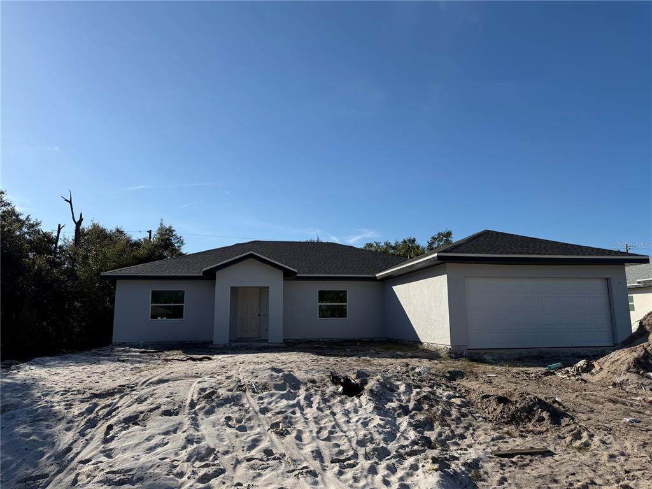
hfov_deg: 71.6
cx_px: 326
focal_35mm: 24
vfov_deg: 56.8
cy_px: 244
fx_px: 452
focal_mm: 6.76
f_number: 1.78
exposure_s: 1/7353
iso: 80
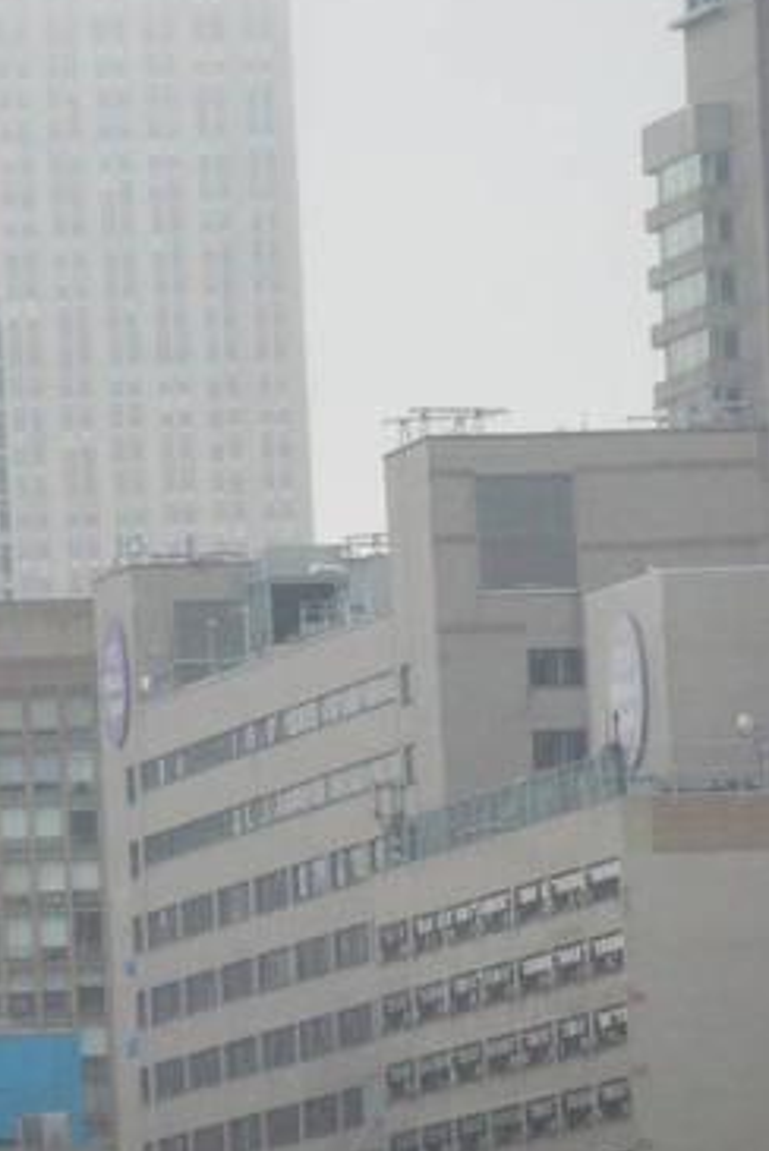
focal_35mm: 576
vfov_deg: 3.6
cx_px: 54
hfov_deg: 2.4
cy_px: 350
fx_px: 18420
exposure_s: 1/500
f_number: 5.6
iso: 900
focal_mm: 200
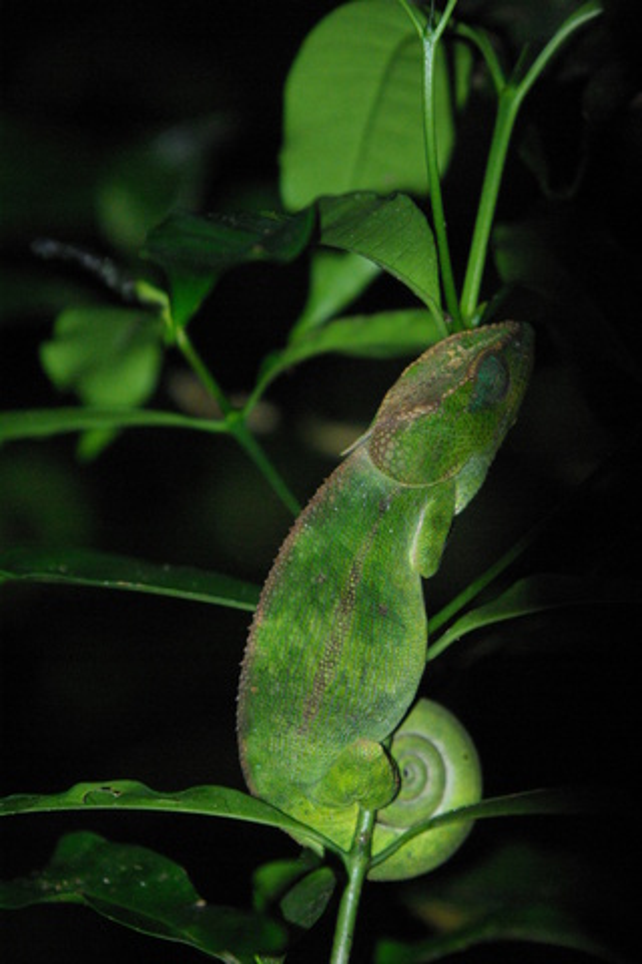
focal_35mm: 405
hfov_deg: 3.4
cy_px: 482
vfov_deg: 5.1
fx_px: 10833
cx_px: 321
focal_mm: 270
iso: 1600
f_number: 5.6
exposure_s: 1/180
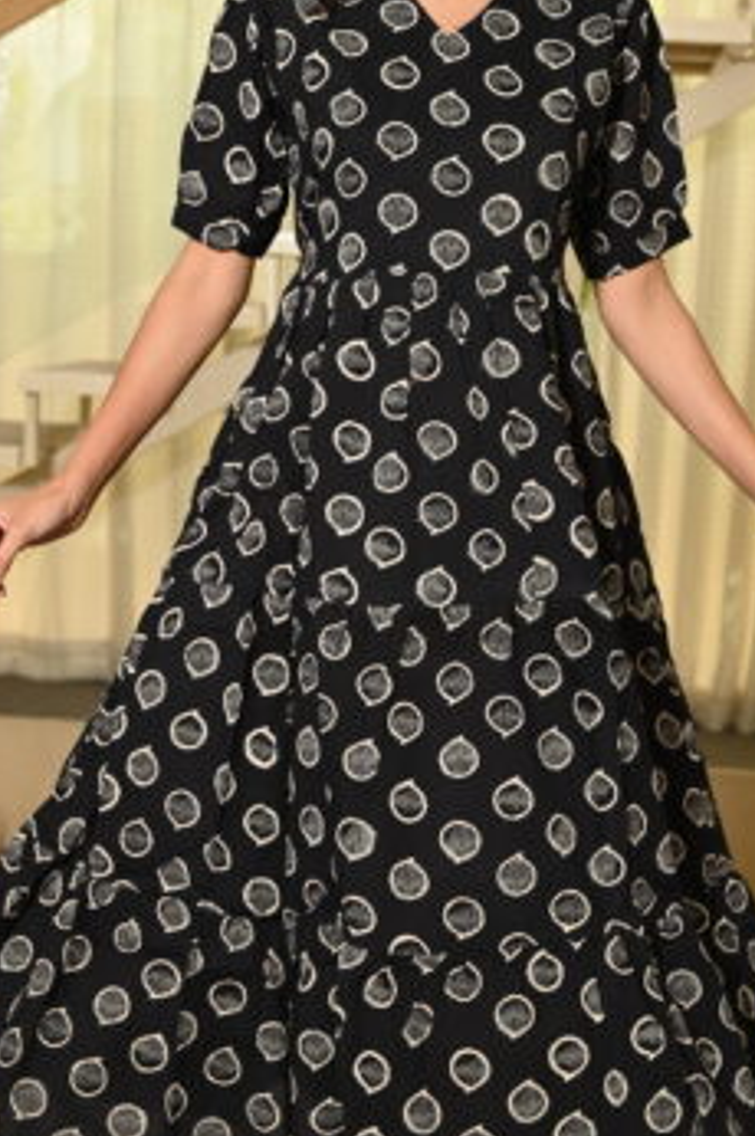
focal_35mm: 82
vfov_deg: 24.7
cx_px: 489
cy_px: 466
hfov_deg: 16.6
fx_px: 2585
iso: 320
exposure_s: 1/160
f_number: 4.5
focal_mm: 42
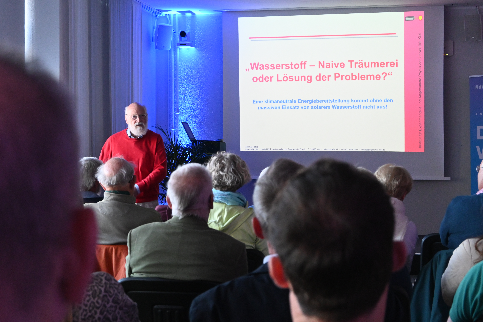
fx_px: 939
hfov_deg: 28.8
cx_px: 239
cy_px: 160
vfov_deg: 19.5
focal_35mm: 70
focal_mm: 46
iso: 2500
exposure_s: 1/125
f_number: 6
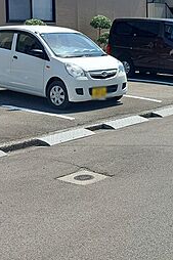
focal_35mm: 63
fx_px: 455
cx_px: 173
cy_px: 66
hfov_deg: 20.8
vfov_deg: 31.4
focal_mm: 5.23
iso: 25
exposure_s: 1/908
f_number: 1.8
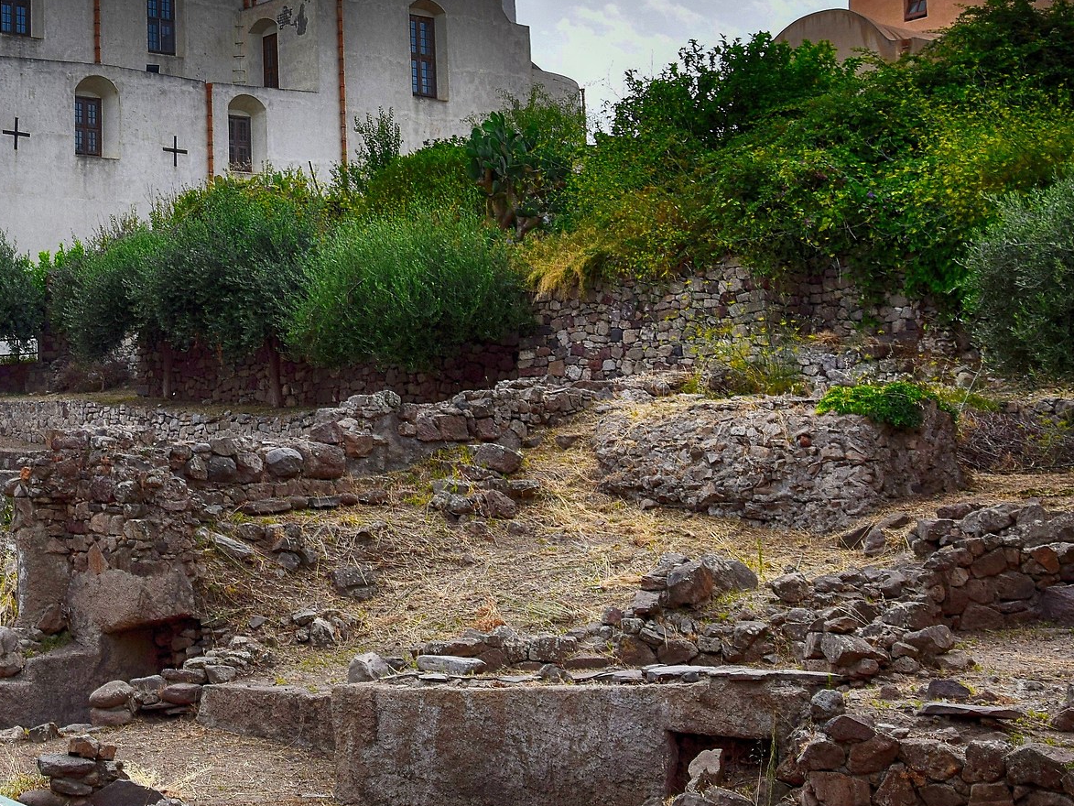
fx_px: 1923
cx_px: 108
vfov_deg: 23.3
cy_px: 171
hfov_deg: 29.9
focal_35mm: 62
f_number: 8
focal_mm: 21
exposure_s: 1/160
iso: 100
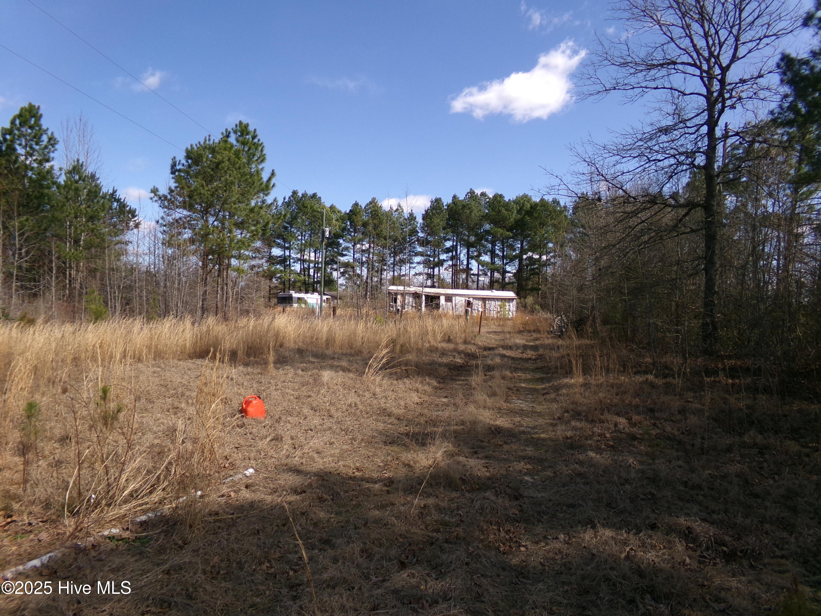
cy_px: 308
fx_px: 569
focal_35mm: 24
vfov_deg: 56.8
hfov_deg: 71.6
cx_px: 410
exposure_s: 1/640
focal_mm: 4.3
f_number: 3.7
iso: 100
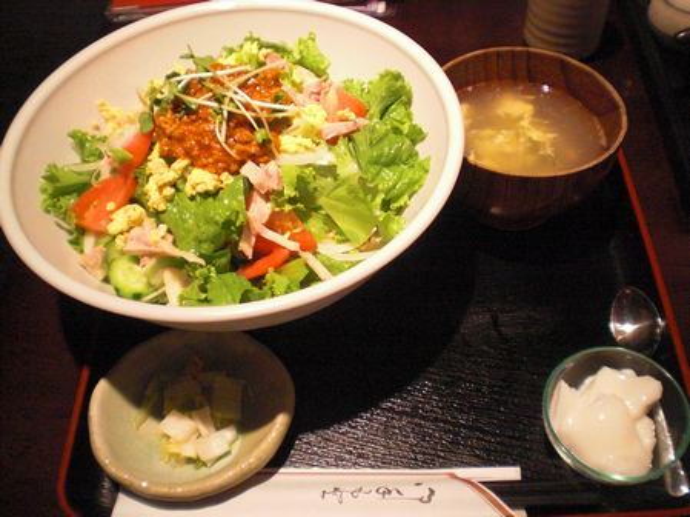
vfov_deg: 37.7
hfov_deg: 49.0
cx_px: 345
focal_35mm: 38
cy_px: 258
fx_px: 757
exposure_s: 1/80
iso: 800
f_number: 3.1
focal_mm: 6.3
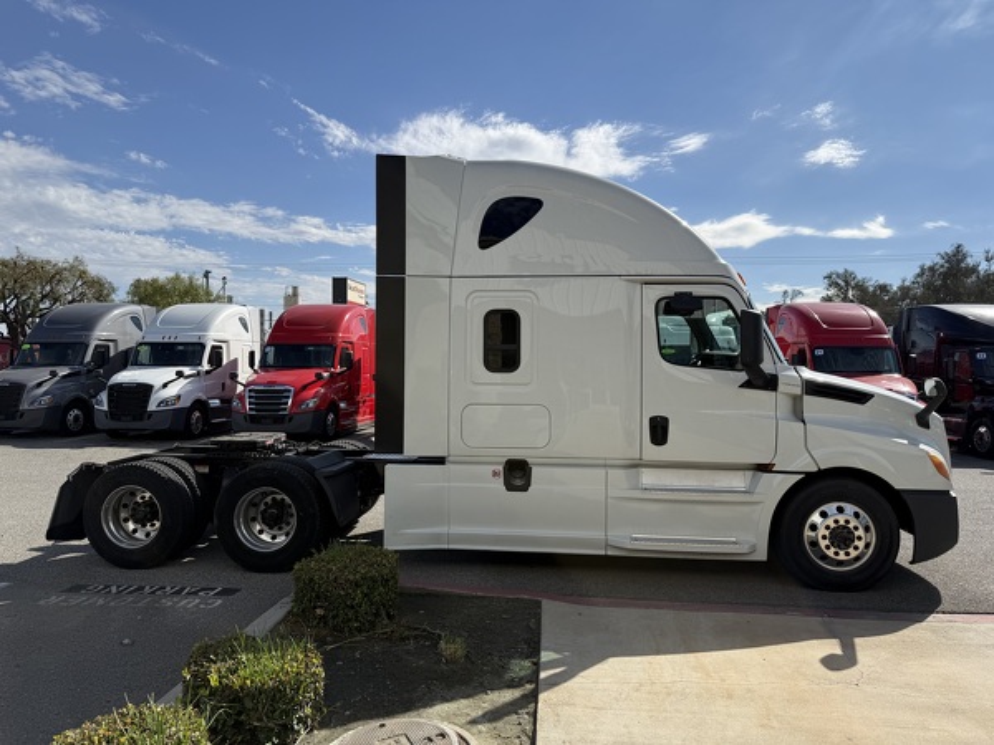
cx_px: 497
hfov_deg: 71.6
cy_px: 372
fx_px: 689
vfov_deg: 56.8
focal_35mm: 24
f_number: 1.78
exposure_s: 1/7353
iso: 80
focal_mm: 6.76
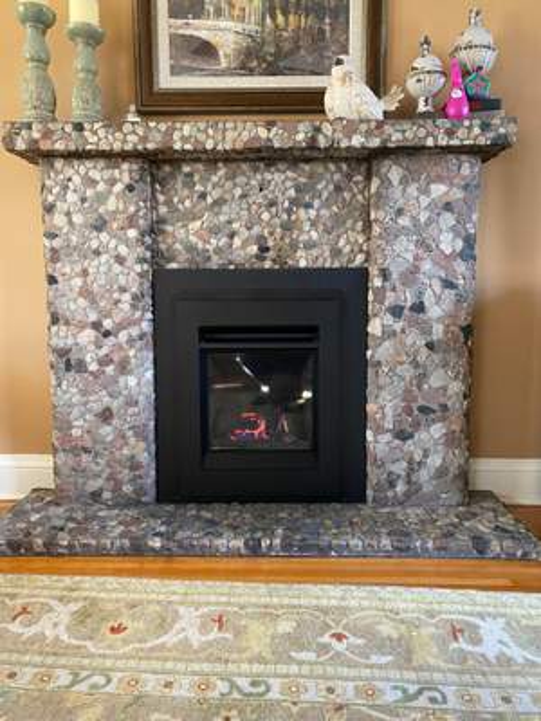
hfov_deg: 53.1
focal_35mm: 26
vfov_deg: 67.3
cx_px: 270
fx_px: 542
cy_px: 360
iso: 500
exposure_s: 1/51
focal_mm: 4.25
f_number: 1.8
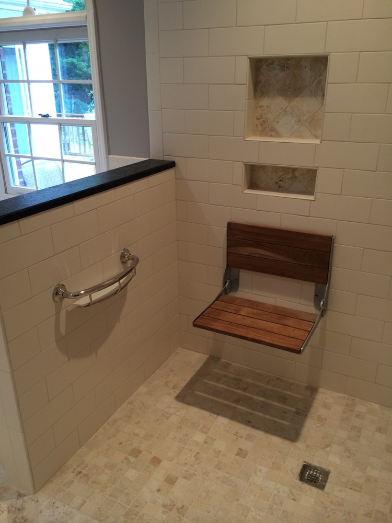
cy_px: 262
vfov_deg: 60.0
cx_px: 196
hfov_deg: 46.8
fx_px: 453
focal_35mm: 30
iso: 64
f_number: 2.2
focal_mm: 4.12
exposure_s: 1/30
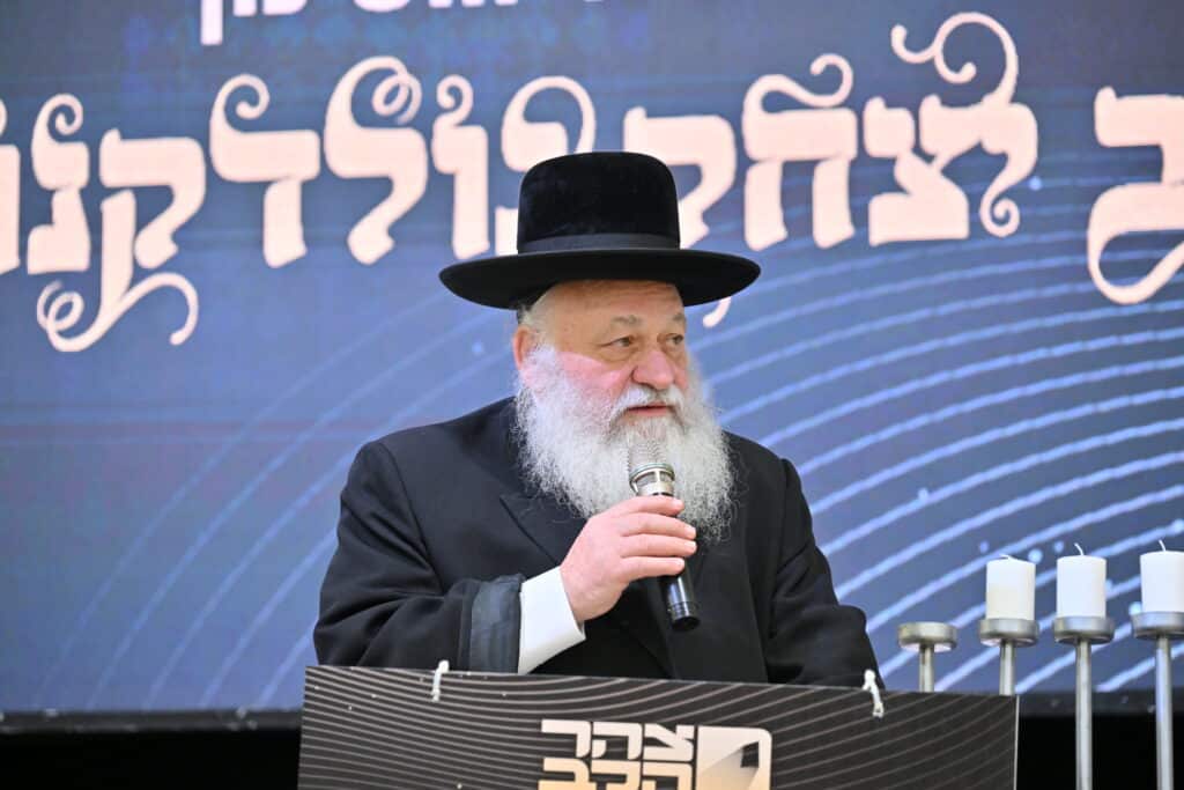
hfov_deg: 17.1
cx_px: 592
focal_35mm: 120
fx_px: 3947
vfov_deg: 11.4
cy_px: 395
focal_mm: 120
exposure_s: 1/160
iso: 800
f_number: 4
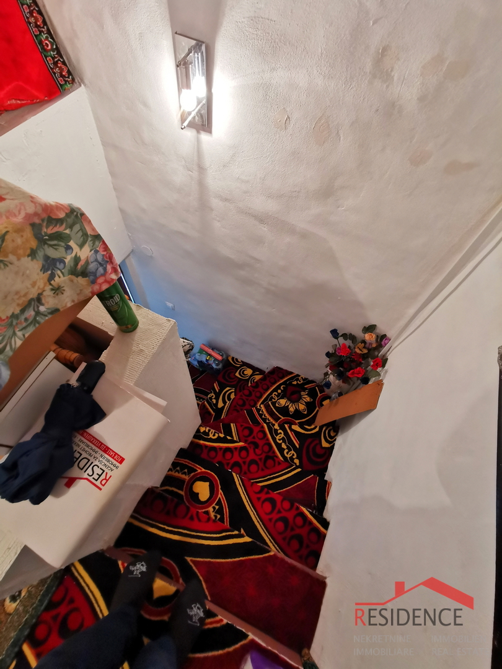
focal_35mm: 16
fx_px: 309
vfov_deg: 94.5
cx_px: 251
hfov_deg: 78.1
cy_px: 334
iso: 320
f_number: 2.2
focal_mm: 2.35
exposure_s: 1/40
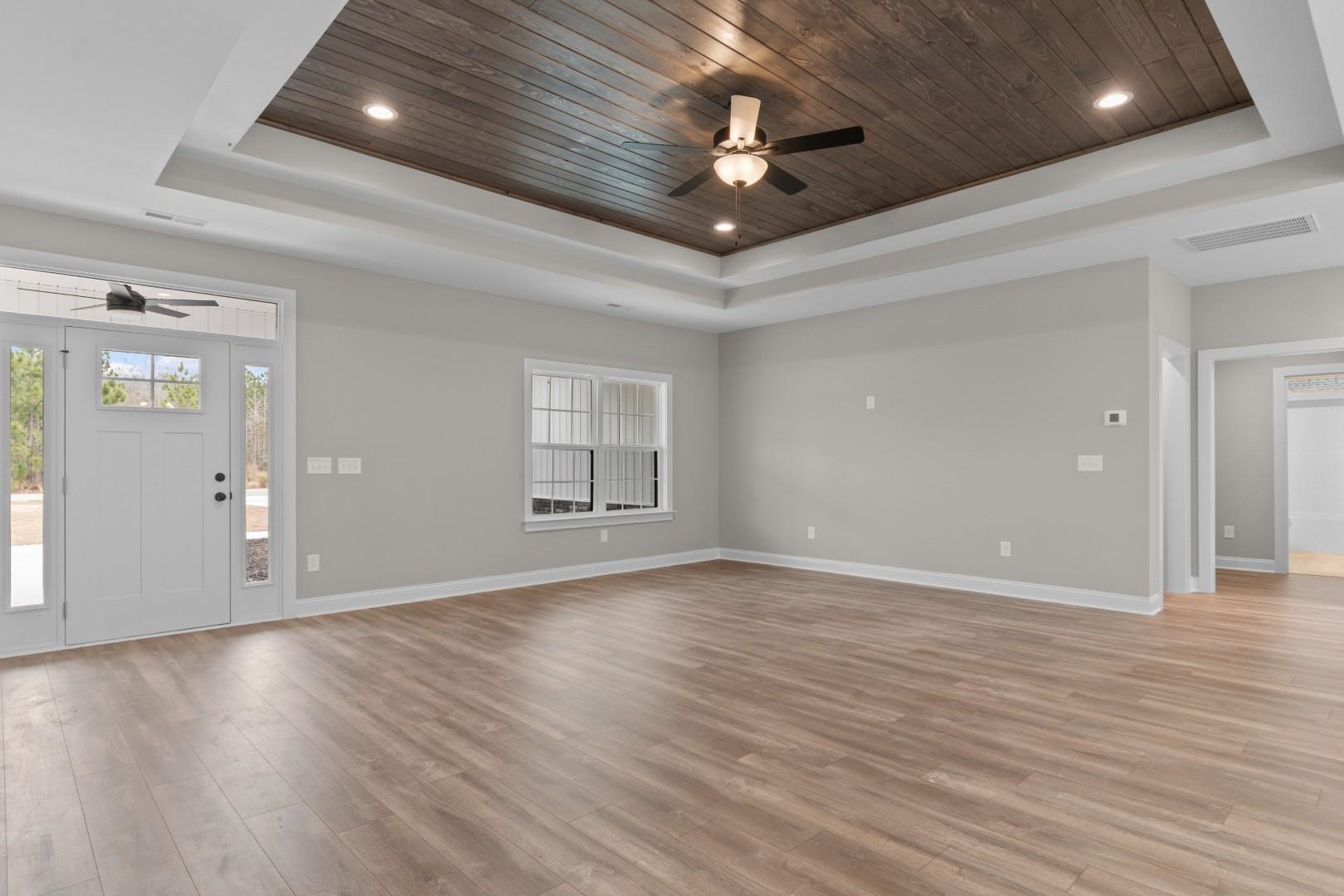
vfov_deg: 64.6
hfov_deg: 86.9
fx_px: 709
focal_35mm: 19
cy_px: 448
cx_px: 672
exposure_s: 1.3
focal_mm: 13
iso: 100
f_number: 4.8
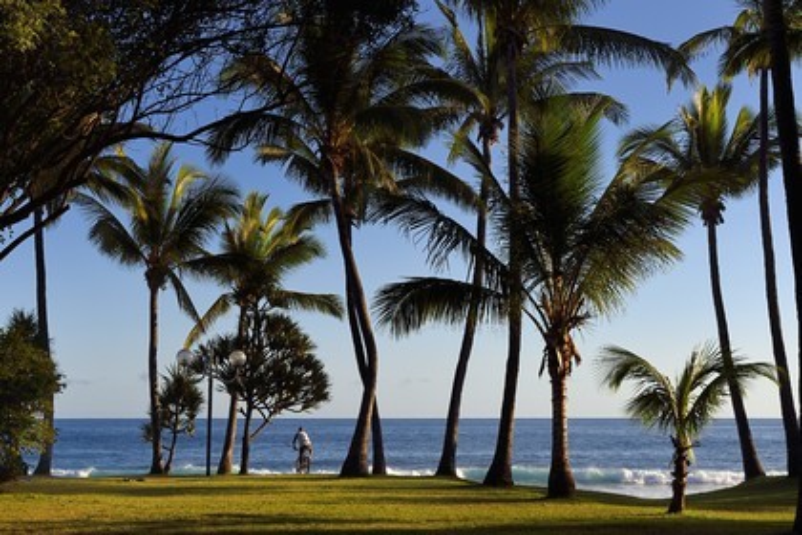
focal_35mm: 58
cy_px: 268
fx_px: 1292
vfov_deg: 23.4
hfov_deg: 34.5
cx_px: 401
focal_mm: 58
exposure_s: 1/500
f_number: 10
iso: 200
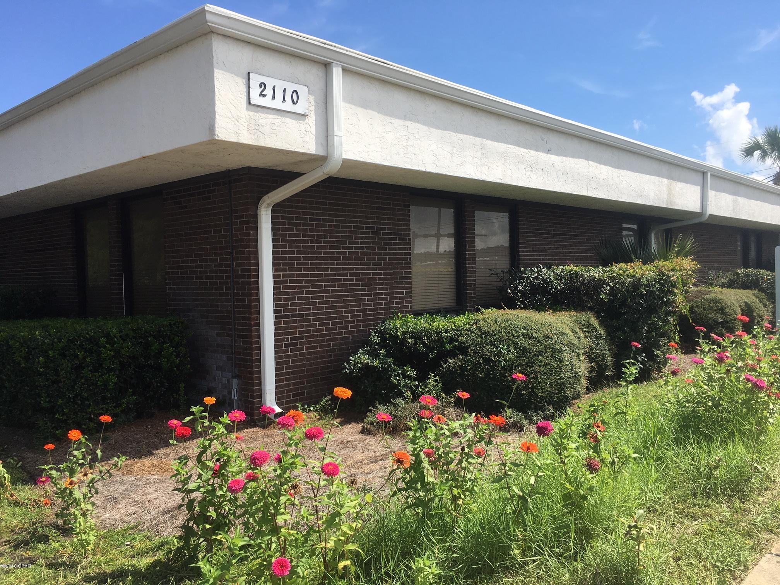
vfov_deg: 48.2
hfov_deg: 61.7
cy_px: 292
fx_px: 653
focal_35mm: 29
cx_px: 390
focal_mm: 4.15
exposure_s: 1/1425
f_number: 2.2
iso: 25
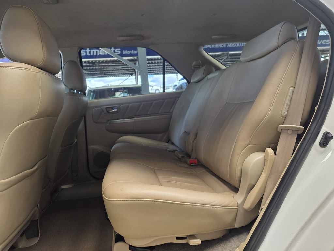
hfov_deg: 73.9
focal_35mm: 23
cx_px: 167
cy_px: 126
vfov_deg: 58.9
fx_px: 222
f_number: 1.7
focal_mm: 6.25
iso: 125
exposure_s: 1/180
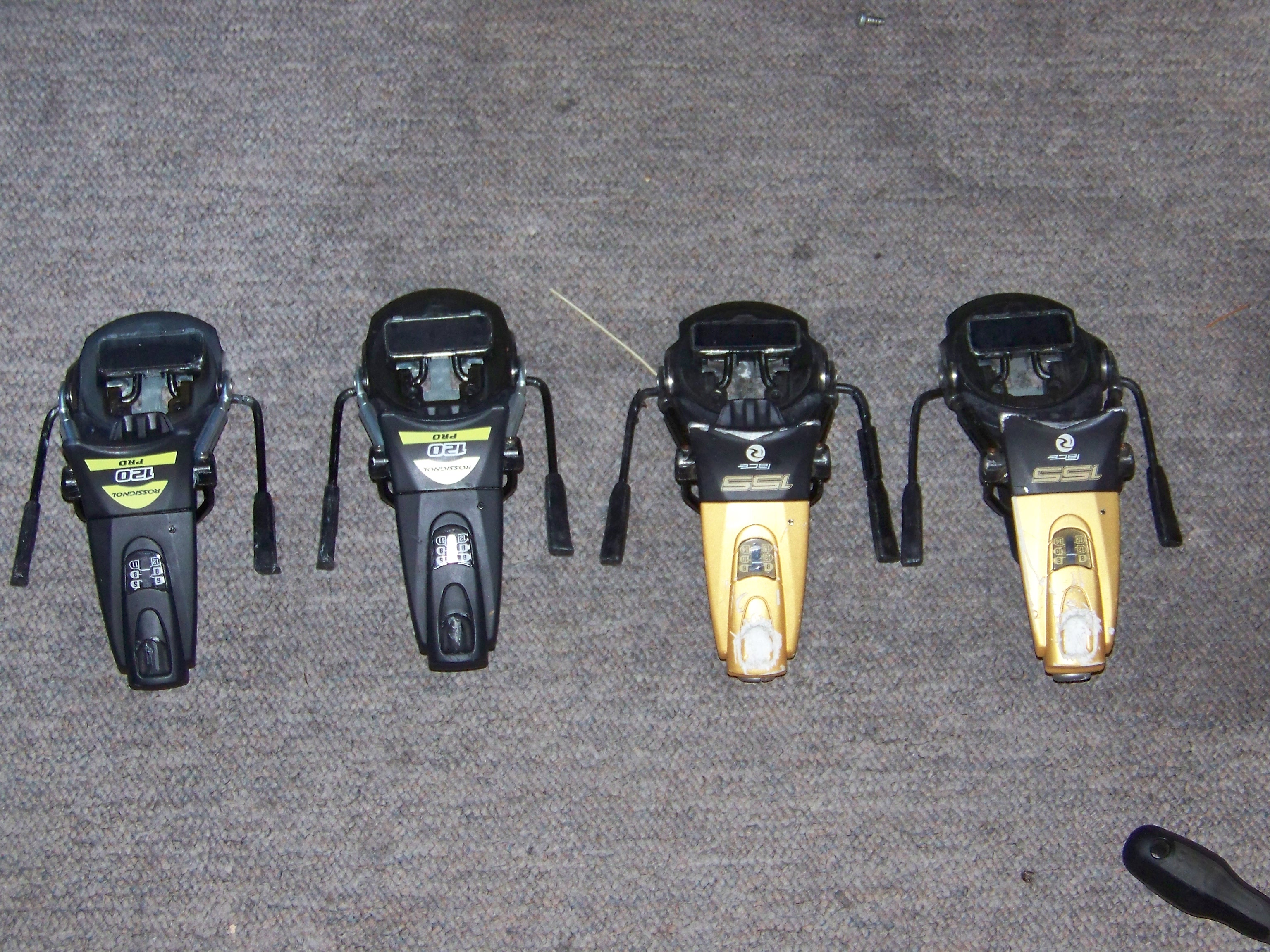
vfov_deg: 18.9
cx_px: 635
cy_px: 476
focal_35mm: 78
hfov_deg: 25.0
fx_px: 2862
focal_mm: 13.2
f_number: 3.2
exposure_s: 1/30
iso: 200
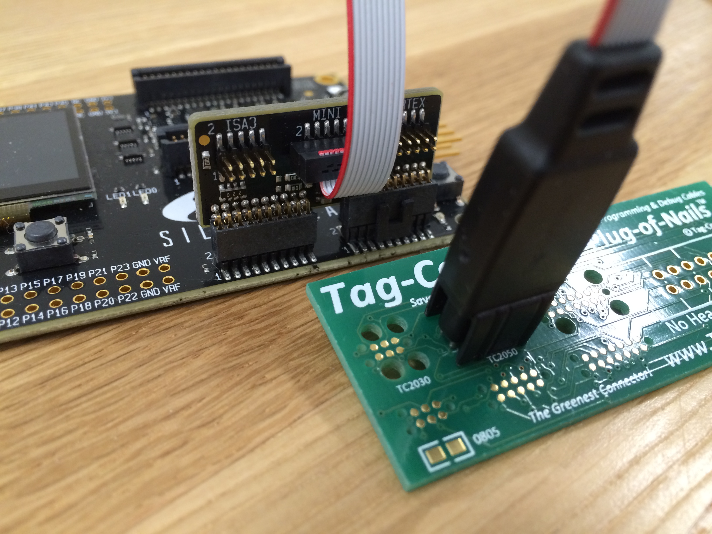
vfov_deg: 48.2
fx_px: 596
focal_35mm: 29
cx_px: 356
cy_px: 267
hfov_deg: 61.7
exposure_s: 1/30
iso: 160
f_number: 2.2
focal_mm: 4.15
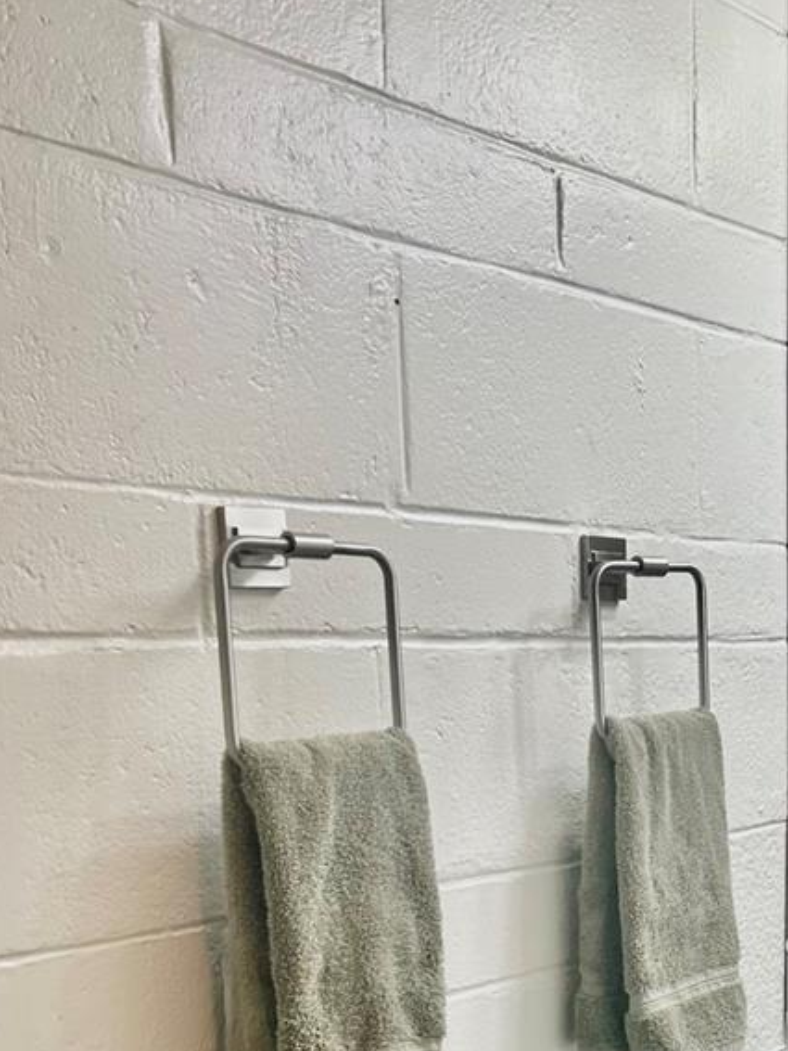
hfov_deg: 25.4
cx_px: 766
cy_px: 905
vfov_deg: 33.5
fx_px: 1670
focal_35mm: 55
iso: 50
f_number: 1.5
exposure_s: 1/120
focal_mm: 5.7
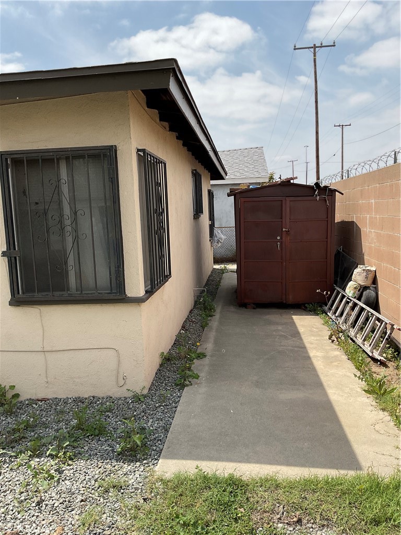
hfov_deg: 48.2
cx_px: 200
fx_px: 448
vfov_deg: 61.7
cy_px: 268
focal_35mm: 29
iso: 16
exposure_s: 1/1730
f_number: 1.8
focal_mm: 3
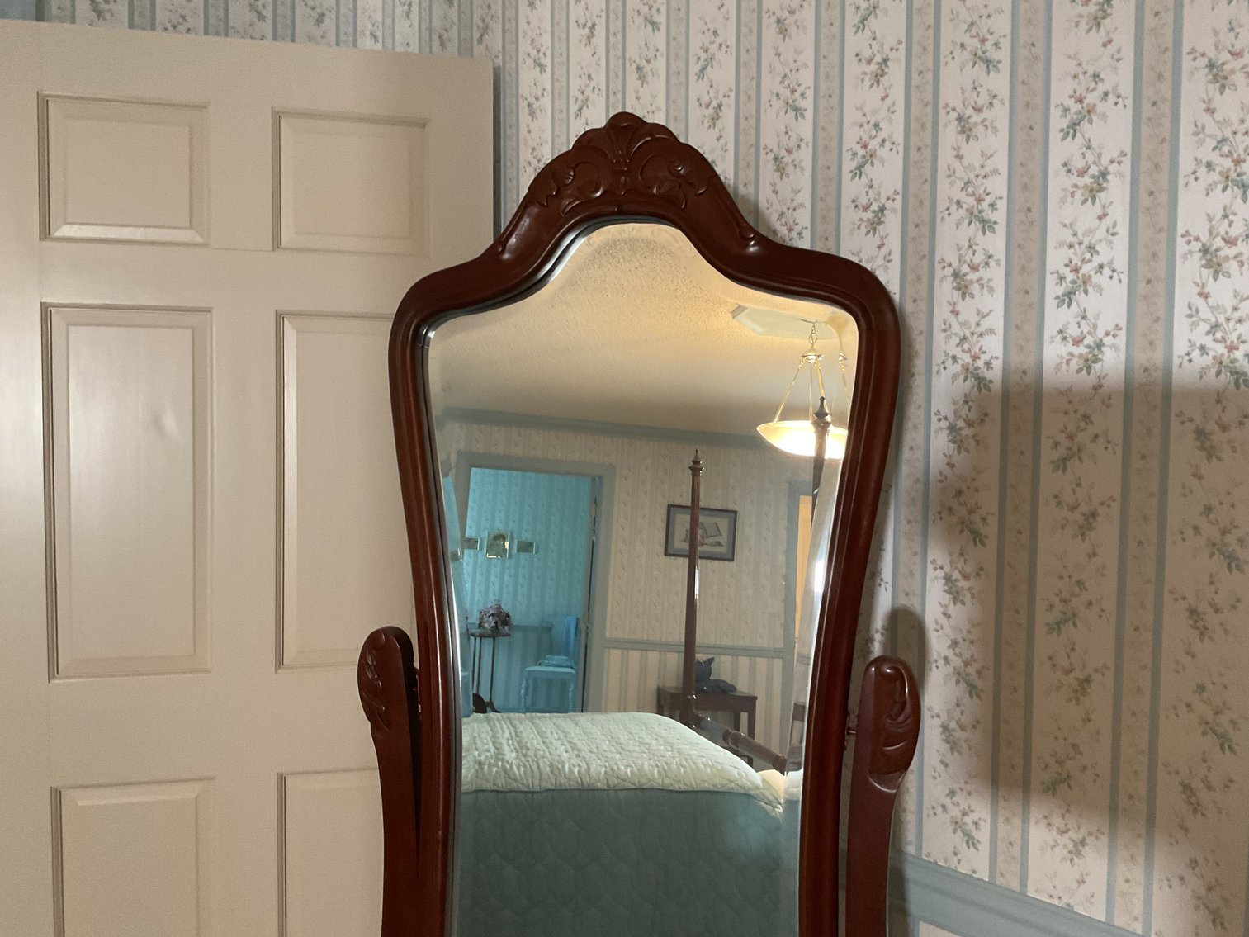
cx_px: 624
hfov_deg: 61.7
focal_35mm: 29
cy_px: 468
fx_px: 1046
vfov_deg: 48.2
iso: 250
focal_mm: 3
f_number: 1.8
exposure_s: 1/60
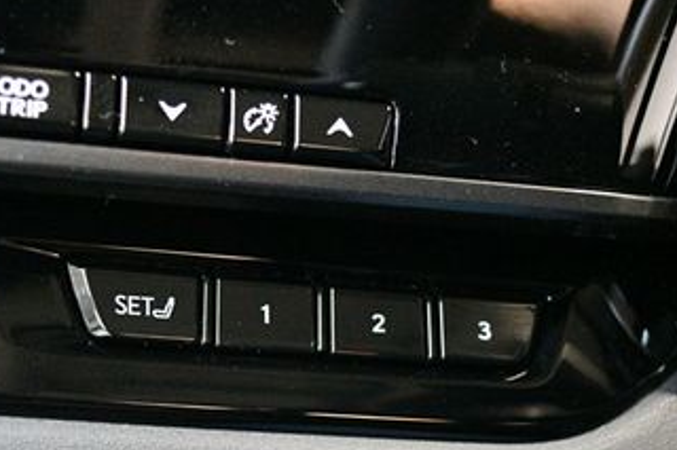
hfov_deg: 30.5
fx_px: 1240
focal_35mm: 66
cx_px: 311
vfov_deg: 20.3
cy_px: 365
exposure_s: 1/60
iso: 8000
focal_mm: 22
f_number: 3.8
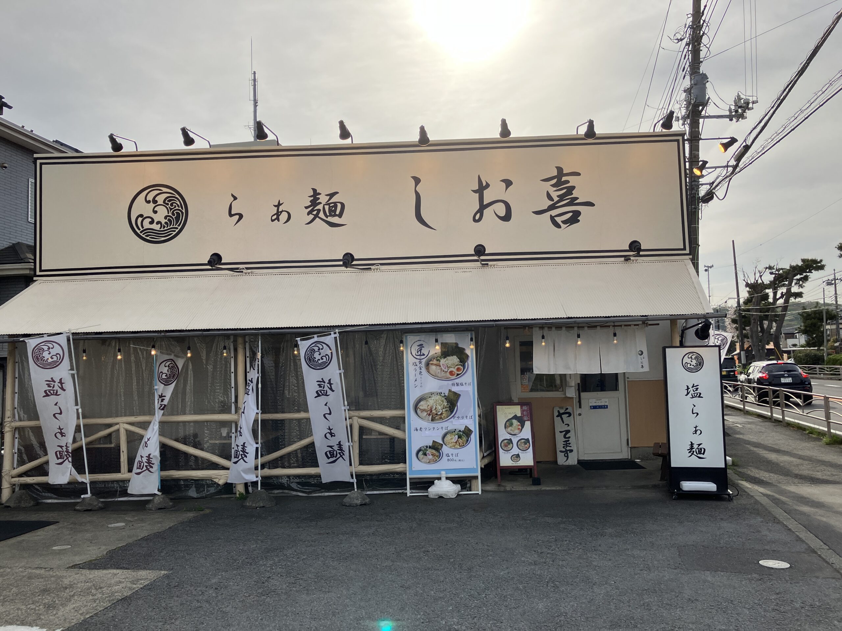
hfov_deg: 63.4
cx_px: 421
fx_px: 681
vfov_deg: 49.7
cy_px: 316
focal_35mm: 28
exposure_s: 1/2208
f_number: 1.8
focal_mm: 3.99
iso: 32
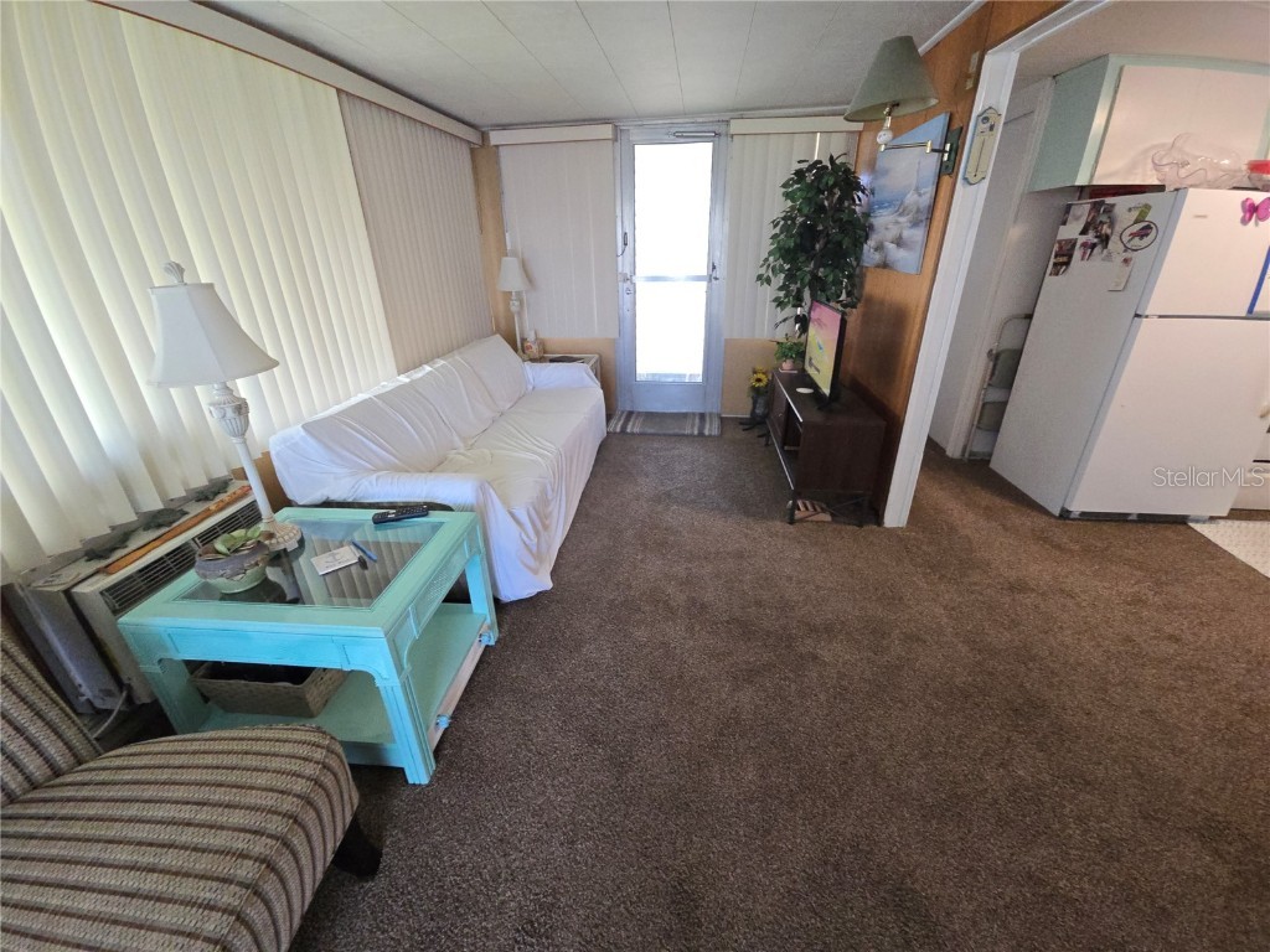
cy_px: 476
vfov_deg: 89.9
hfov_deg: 106.2
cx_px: 635
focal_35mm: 13
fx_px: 477
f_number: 2.2
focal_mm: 2.2
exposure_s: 1/60
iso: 250
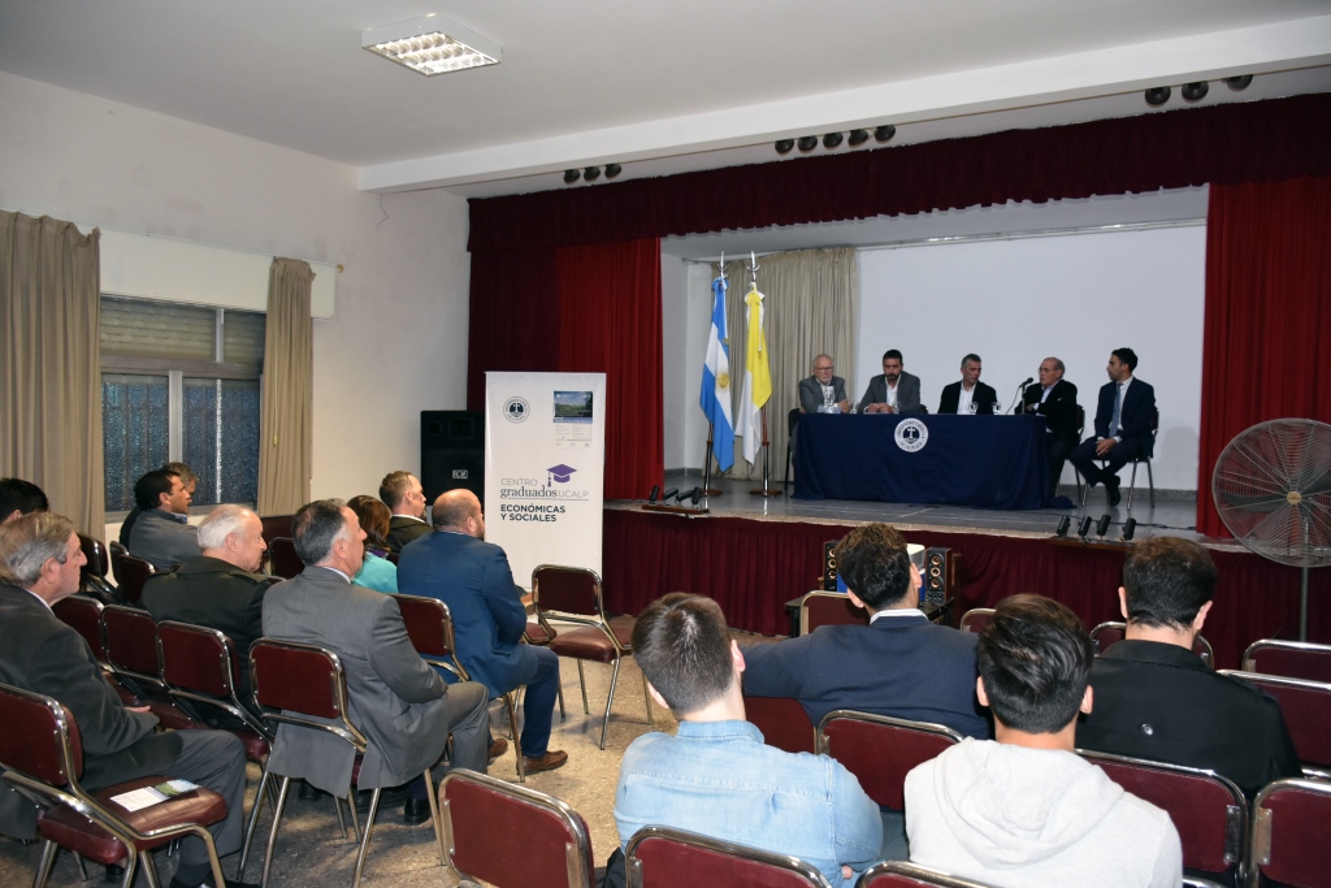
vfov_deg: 47.9
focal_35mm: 27
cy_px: 444
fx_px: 998
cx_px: 666
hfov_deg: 67.4
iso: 1400
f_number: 3.5
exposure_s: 1/60
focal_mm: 18
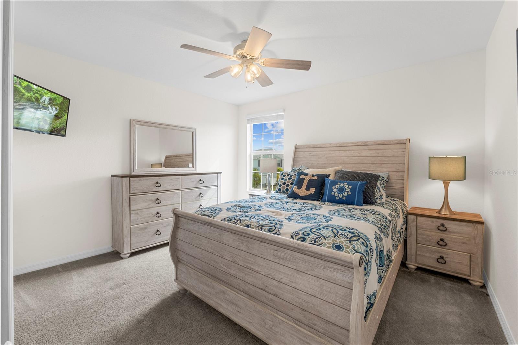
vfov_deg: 77.3
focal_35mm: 15
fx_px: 216
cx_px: 259
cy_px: 172
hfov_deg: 100.4
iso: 500
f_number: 5.6
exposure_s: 1/30
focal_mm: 10
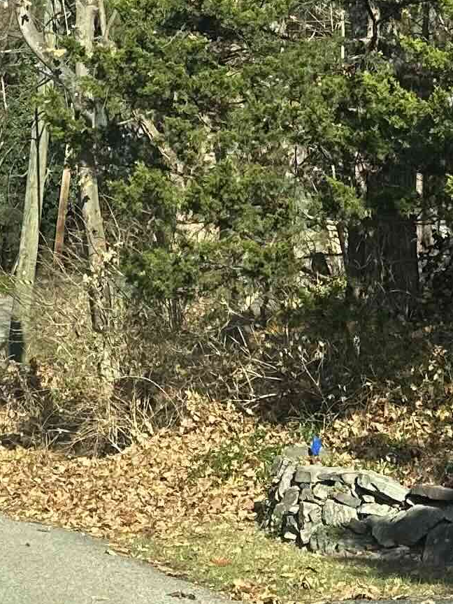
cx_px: 204
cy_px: -317
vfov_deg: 16.0
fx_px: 1954
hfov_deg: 13.2
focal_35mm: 112
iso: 80
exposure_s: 1/1812
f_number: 1.78
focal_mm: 6.86
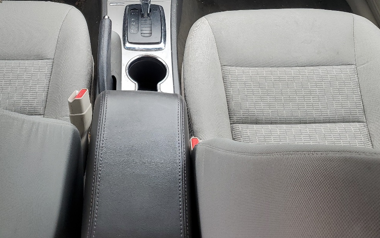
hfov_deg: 44.0
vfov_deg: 27.4
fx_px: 466
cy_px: 15
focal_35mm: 45
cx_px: 142
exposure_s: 1/263
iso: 50
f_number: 1.5
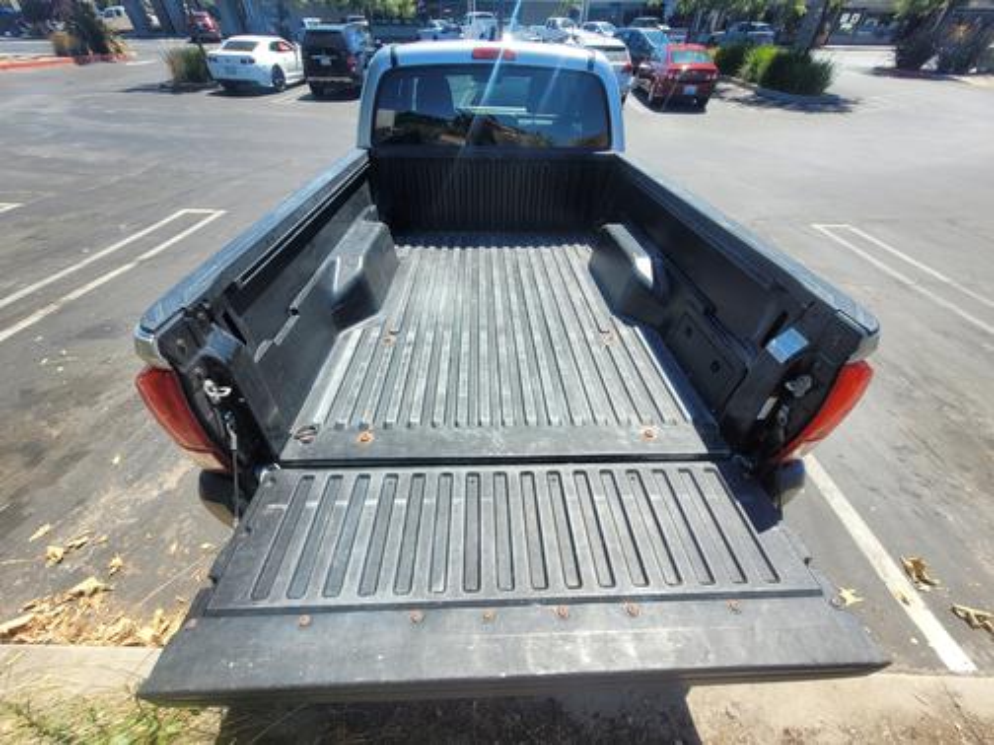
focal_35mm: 13
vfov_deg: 89.9
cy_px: 372
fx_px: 373
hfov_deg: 106.2
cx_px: 497
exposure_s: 1/742
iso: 40
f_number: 2.2
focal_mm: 1.74
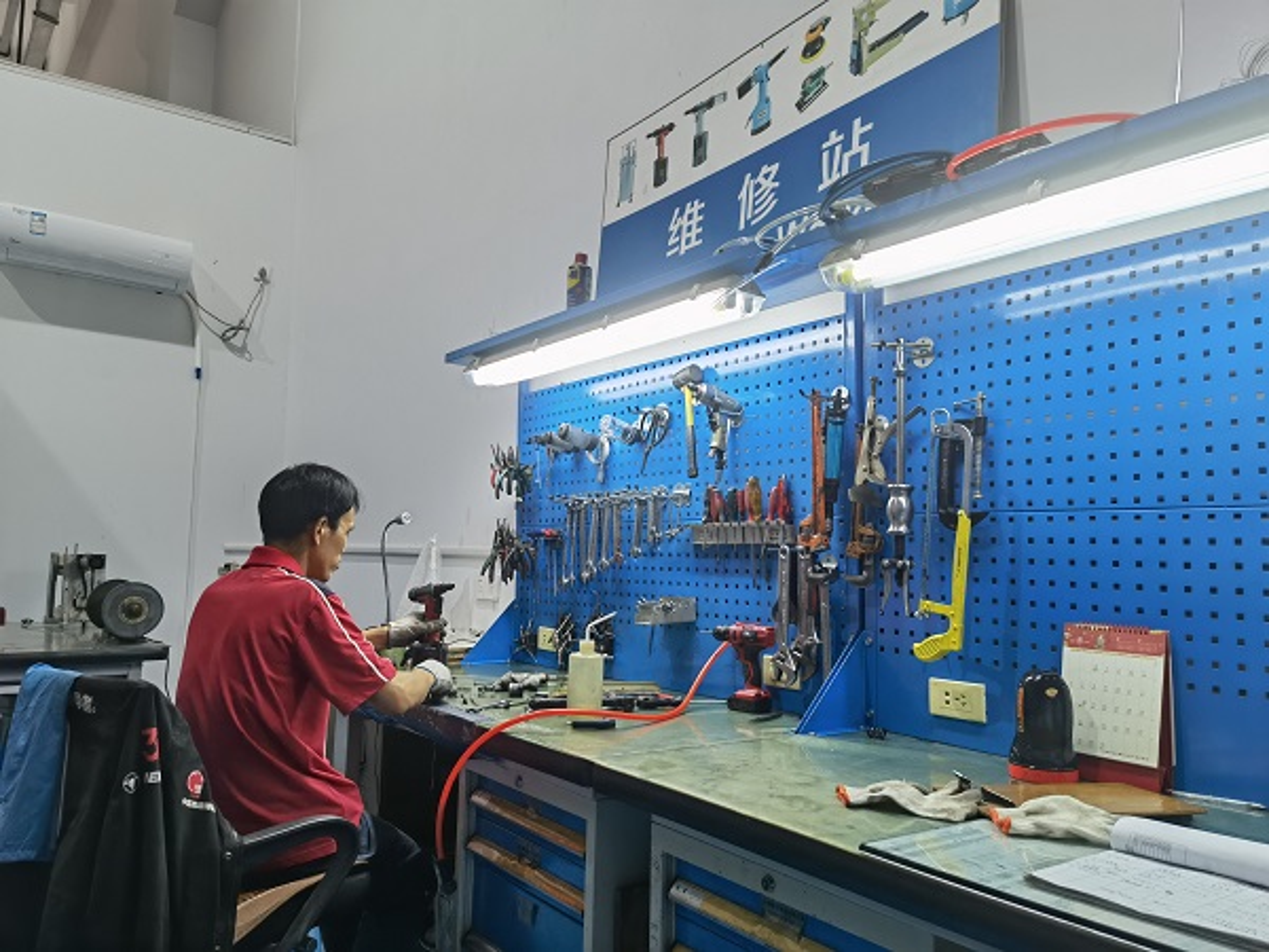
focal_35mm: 27
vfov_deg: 51.4
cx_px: 634
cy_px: 476
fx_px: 990
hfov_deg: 65.3
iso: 125
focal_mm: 6.67
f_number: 1.9
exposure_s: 1/100
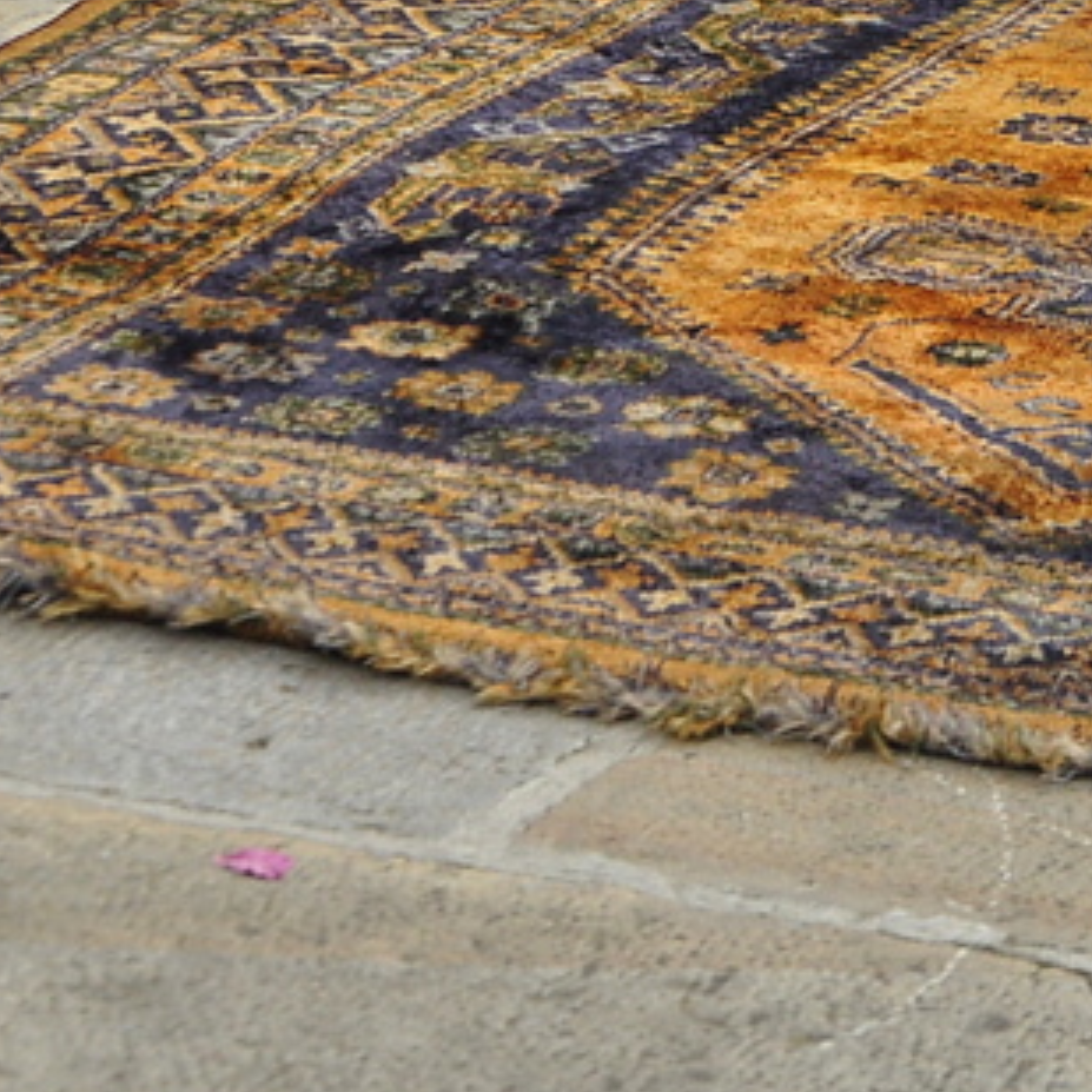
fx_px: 8459
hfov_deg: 7.3
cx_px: 1601
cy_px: -111
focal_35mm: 237
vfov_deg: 7.3
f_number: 7.1
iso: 400
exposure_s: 1/200
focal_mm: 48
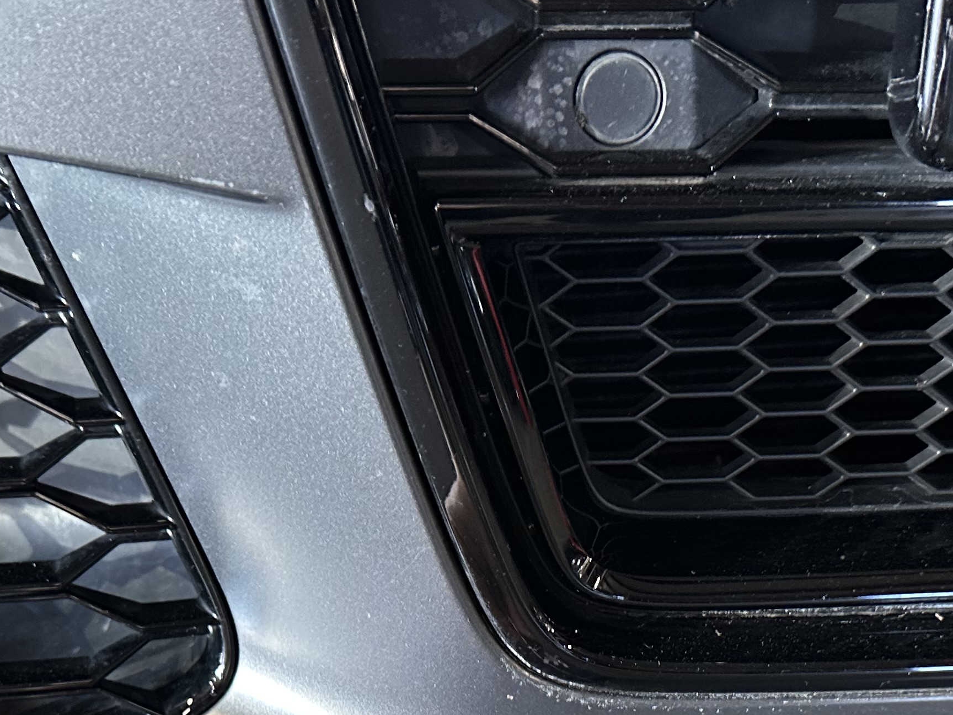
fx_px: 1542
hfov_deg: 34.3
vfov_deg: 24.3
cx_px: 495
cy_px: 795
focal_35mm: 56
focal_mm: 6.86
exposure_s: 1/50
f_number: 1.78
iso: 500
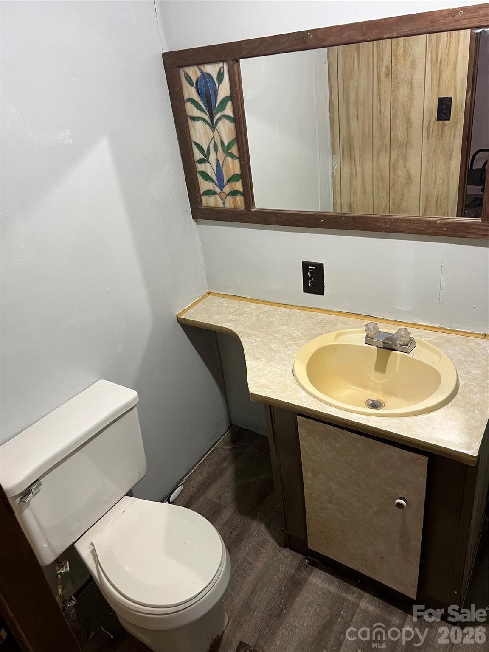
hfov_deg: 53.1
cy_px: 326
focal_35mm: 26
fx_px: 490
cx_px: 244
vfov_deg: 67.3
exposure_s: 1/60
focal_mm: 5.7
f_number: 1.5
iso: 160
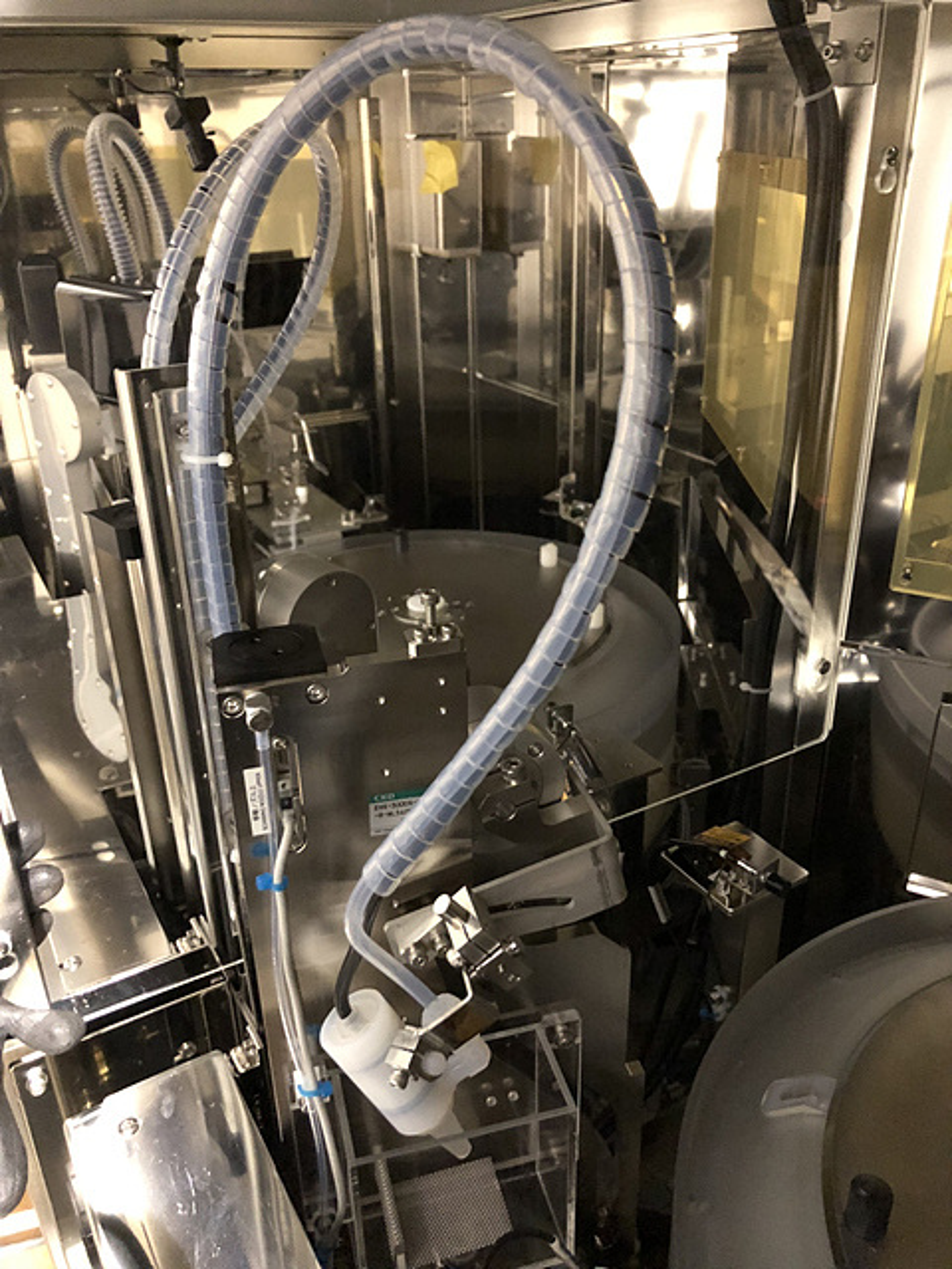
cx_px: 476
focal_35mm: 28
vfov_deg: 63.4
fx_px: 1027
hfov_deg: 49.7
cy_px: 634
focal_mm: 3.99
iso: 1250
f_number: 1.8
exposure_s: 1/15
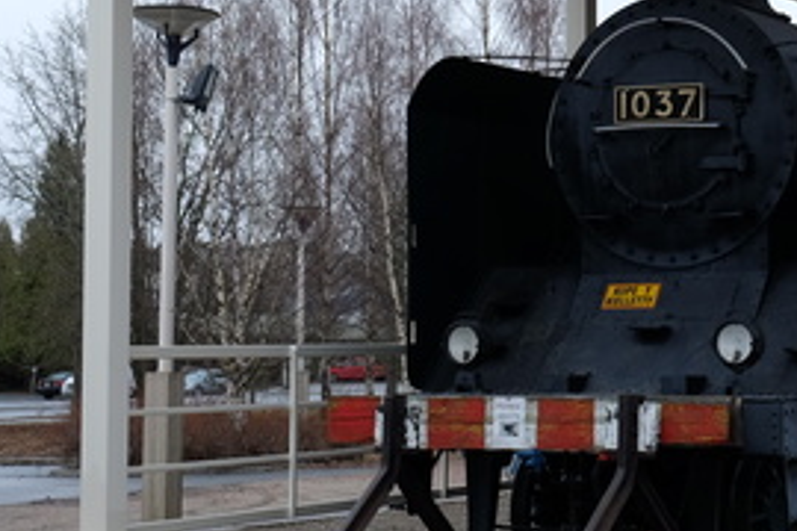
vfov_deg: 14.5
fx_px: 2081
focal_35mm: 94
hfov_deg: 21.2
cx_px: 720
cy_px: 201
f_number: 4
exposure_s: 1/125
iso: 200
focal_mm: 21.4
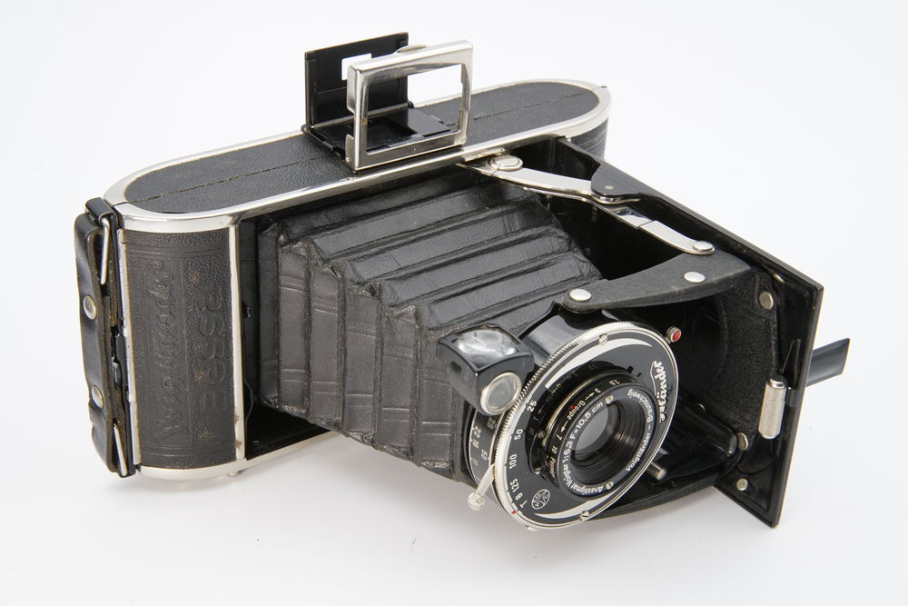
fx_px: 1766
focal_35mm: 70
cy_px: 303
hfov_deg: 28.8
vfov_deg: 19.5
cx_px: 454
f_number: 20
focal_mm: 70
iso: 2000
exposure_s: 1/80
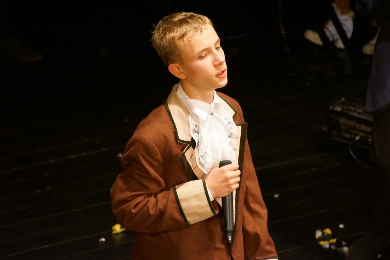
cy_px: 130
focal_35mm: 300
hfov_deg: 6.9
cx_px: 195
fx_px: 3250
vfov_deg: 4.6
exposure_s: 1/125
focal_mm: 200
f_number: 6.3
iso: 3200
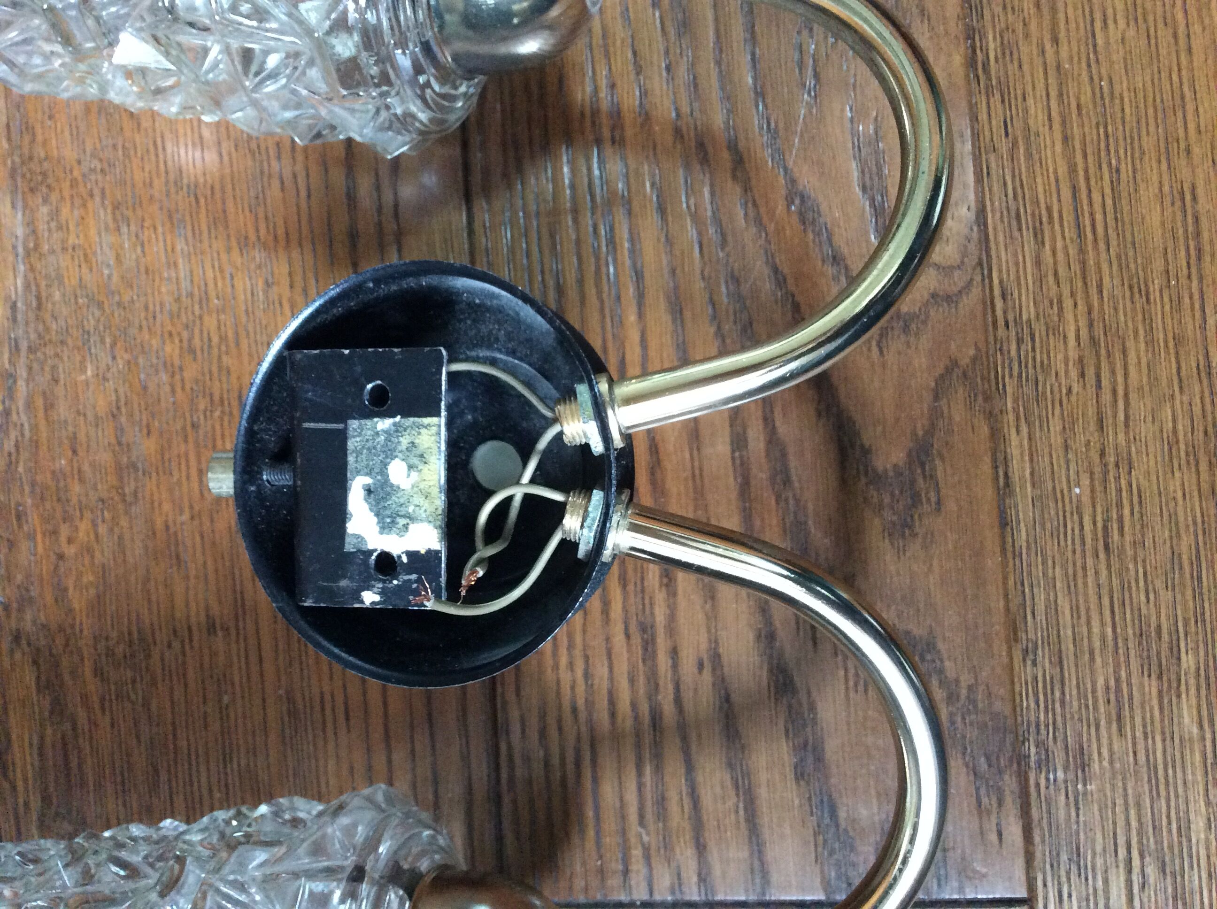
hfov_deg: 56.9
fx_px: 1123
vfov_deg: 44.1
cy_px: 454
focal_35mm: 32
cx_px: 608
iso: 320
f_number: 2.4
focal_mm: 3.3
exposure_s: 1/25
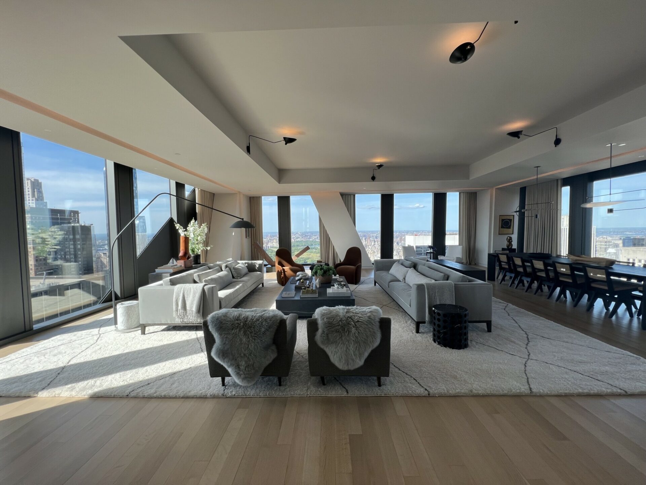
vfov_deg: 89.9
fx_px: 243
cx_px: 323
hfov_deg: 106.2
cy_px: 242
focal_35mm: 13
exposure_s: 1/227
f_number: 1.8
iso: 32
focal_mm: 1.57
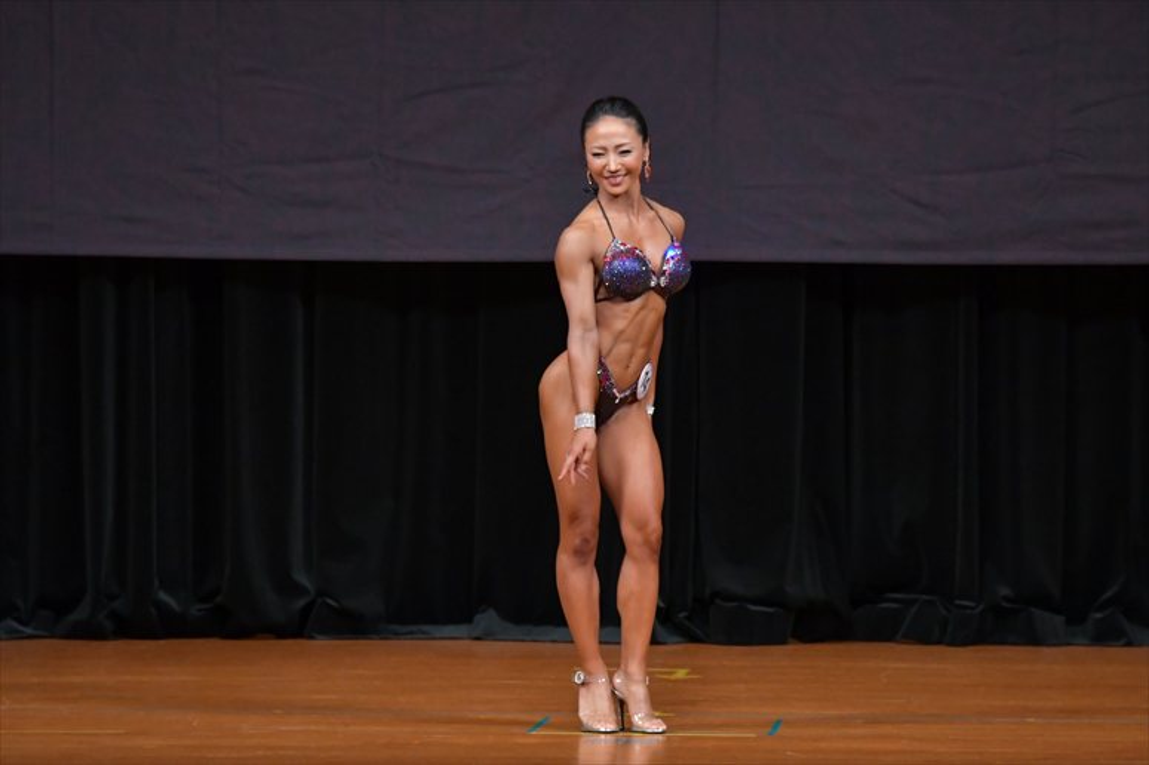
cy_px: 382
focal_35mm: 285
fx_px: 9092
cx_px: 574
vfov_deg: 4.8
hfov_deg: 7.2
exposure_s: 1/400
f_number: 5.6
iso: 4000
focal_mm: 190
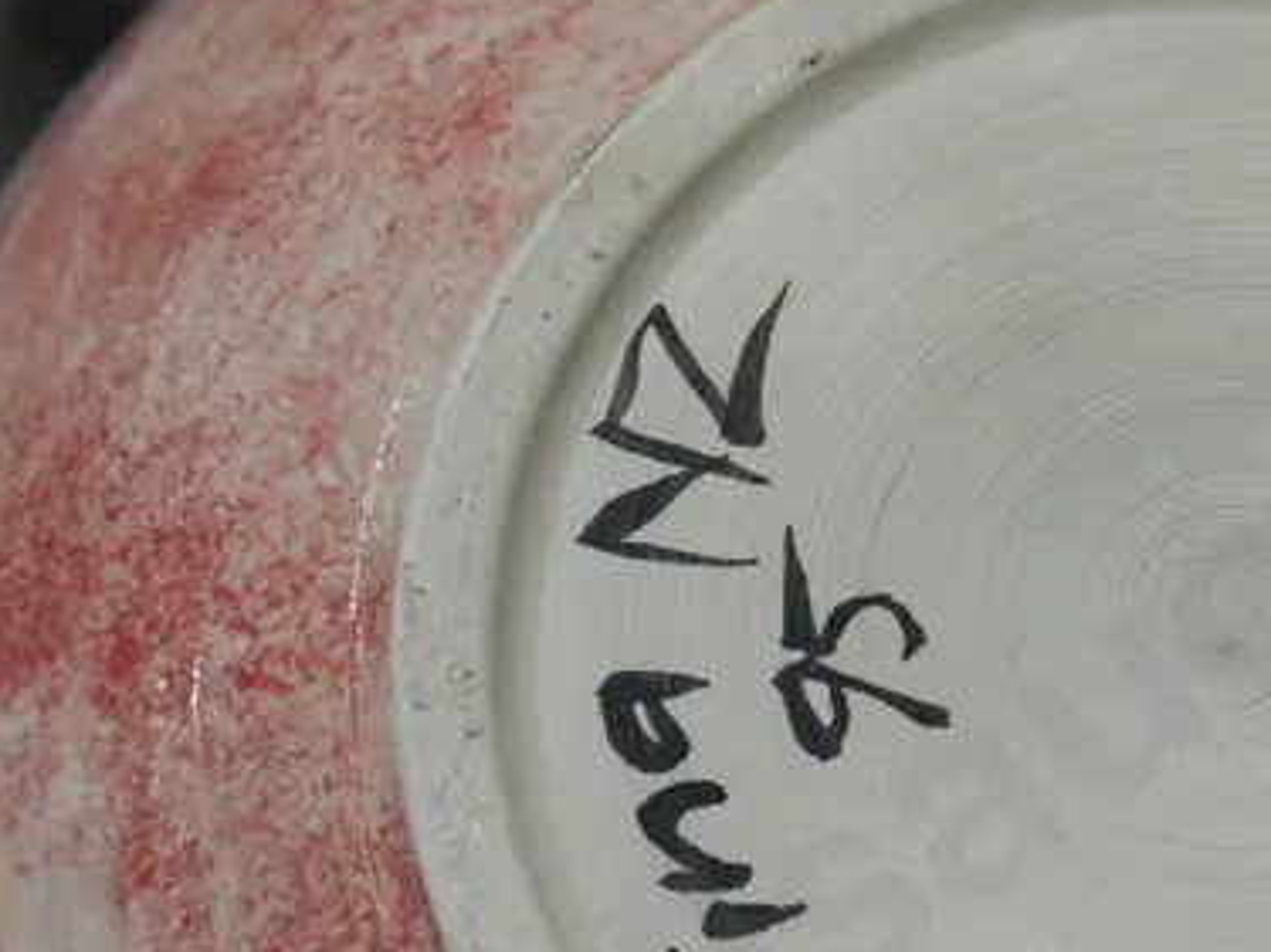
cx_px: 1135
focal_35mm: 82
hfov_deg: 23.2
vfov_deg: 17.9
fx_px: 3010
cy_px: 689
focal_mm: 15
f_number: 4.5
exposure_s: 1/125
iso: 200
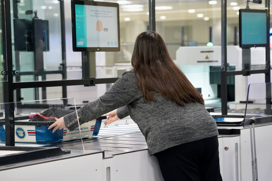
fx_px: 876
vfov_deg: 11.8
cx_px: 136
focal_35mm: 116
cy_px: 90
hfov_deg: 17.6
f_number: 5
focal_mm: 116
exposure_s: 1/125
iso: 3200
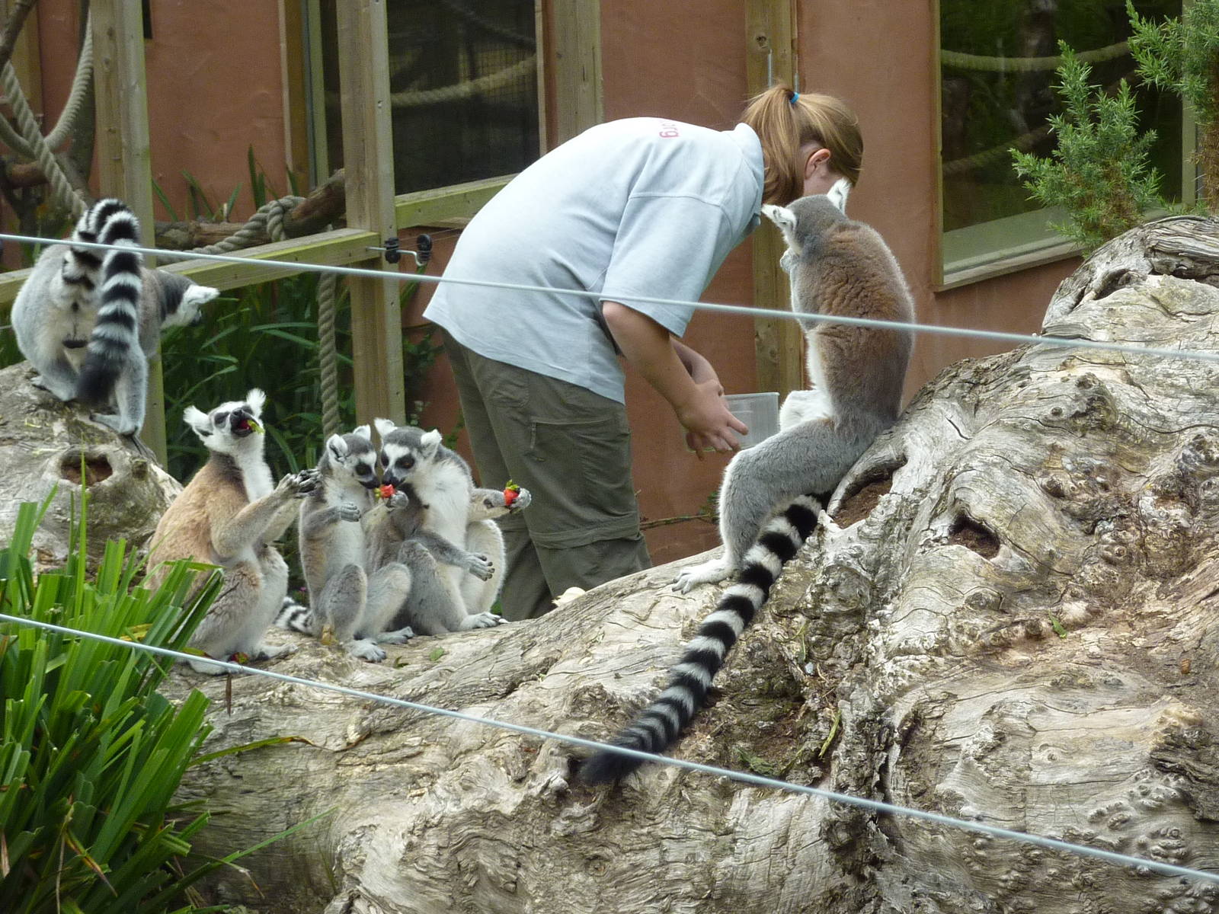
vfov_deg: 13.2
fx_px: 3944
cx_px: 610
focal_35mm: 112
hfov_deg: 17.6
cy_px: 457
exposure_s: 1/250
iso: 160
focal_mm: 12.8
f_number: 4.2
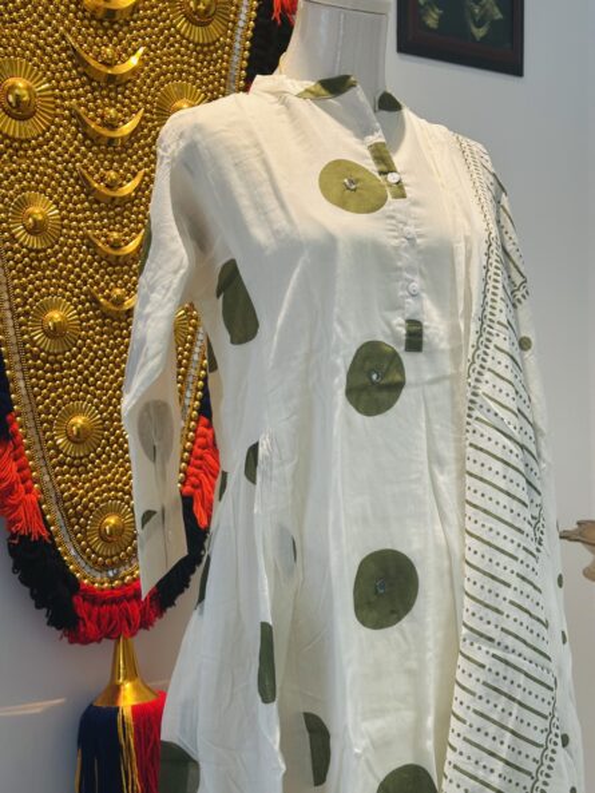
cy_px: 396
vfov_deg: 39.6
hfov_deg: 30.3
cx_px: 298
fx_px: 1100
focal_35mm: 48
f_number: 1.78
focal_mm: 6.86
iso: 100
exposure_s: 1/60
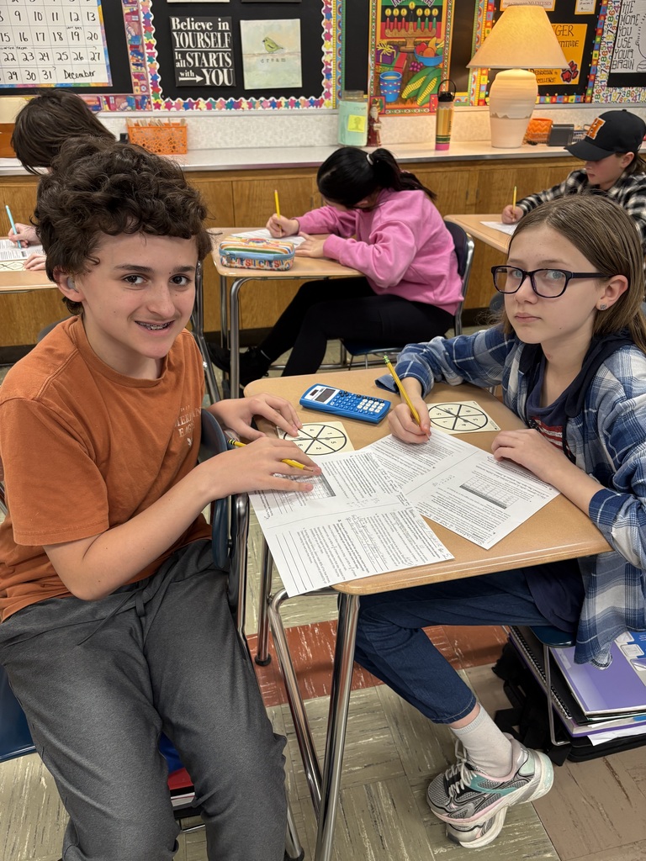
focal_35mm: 26
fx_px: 647
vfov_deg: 67.3
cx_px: 323
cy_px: 430
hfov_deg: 53.1
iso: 125
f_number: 1.6
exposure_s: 1/60
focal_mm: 5.96
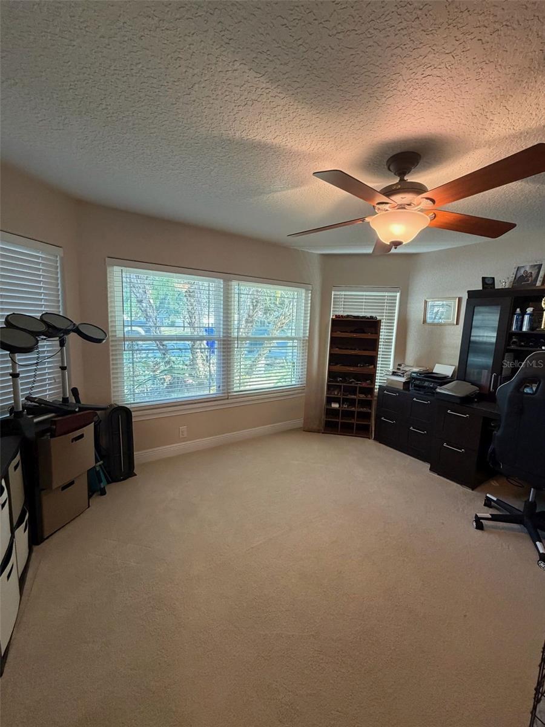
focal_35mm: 14
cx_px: 272
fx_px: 294
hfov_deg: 85.7
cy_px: 364
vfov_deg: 102.1
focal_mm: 2.22
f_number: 2.2
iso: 500
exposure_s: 1/60
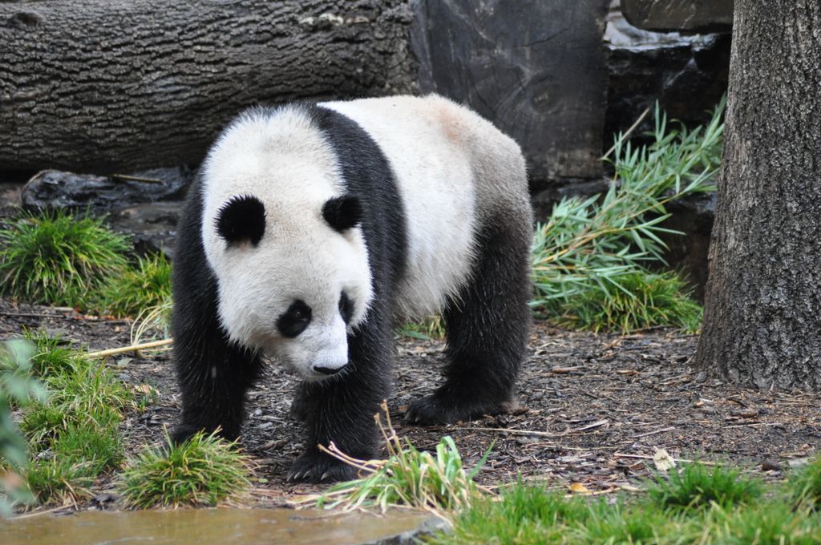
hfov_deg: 8.1
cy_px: 272
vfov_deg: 5.4
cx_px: 410
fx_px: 5808
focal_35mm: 255
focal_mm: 170
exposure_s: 1/500
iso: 1000
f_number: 4.5
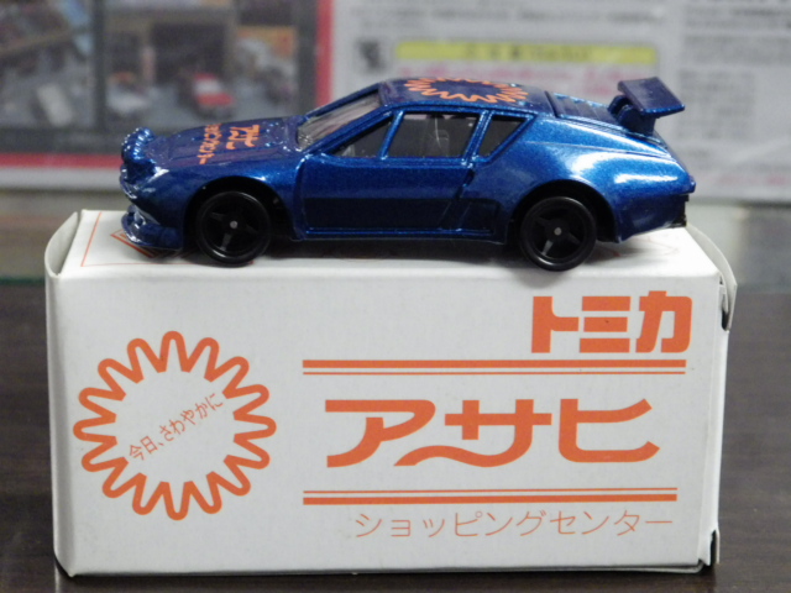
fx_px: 1988
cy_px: 296
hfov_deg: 22.5
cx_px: 396
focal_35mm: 87
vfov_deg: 17.0
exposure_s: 1/30
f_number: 4.4
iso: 1000
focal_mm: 15.6
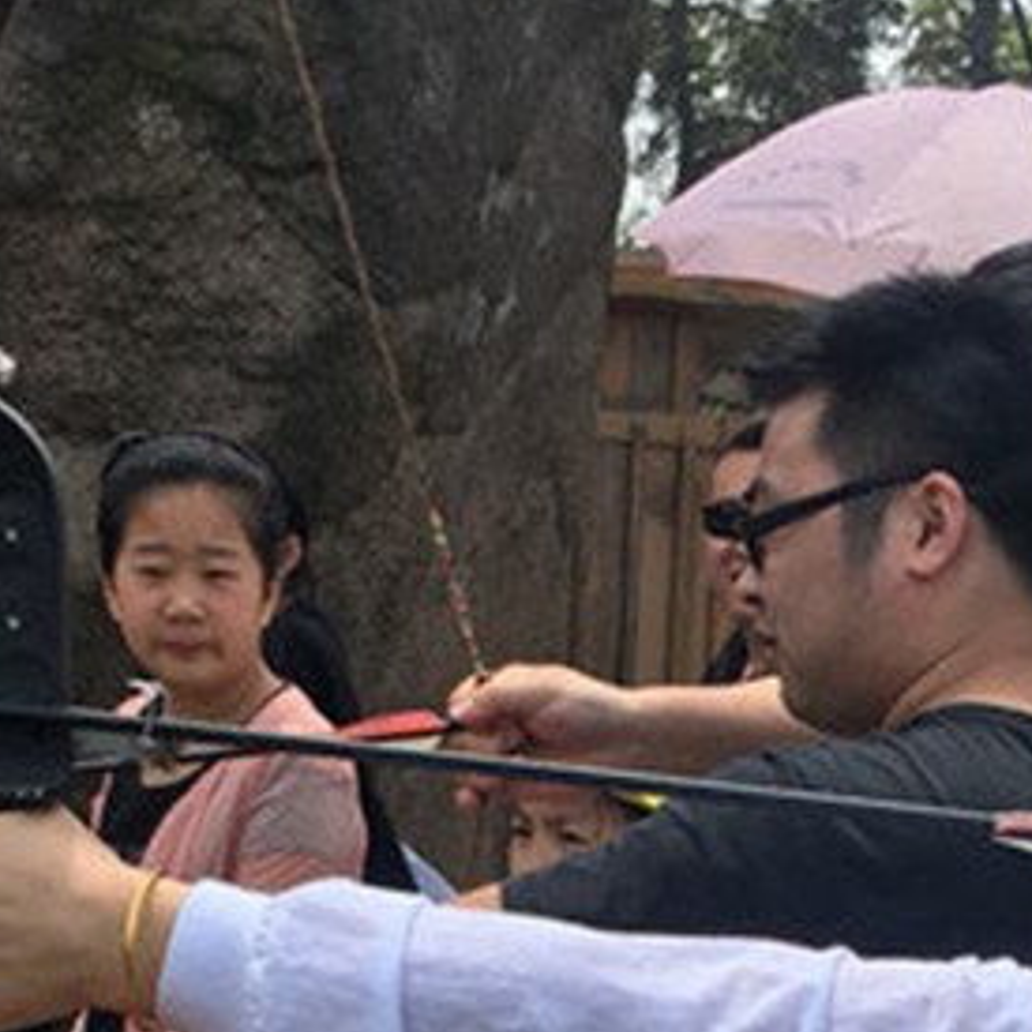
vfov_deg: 17.5
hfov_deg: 18.6
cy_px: 1345
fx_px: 3137
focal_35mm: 93
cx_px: 683
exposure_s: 1/827
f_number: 2.2
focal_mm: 4.15
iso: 25
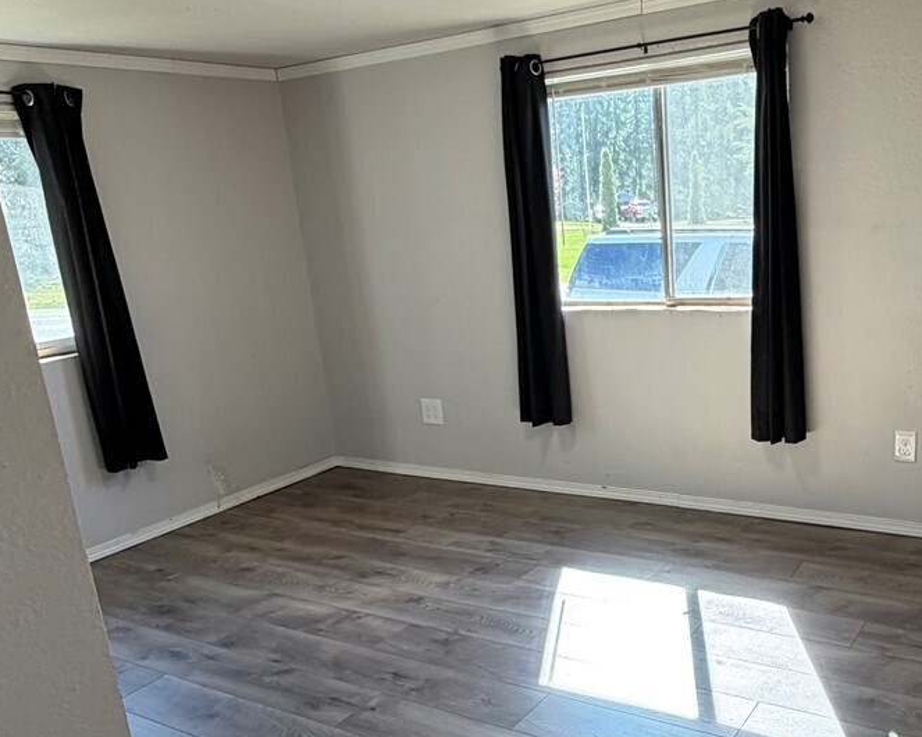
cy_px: 451
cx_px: 615
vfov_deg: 44.2
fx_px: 900
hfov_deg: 53.2
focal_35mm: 33
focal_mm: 2.22
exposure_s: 1/121
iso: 125
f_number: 2.2
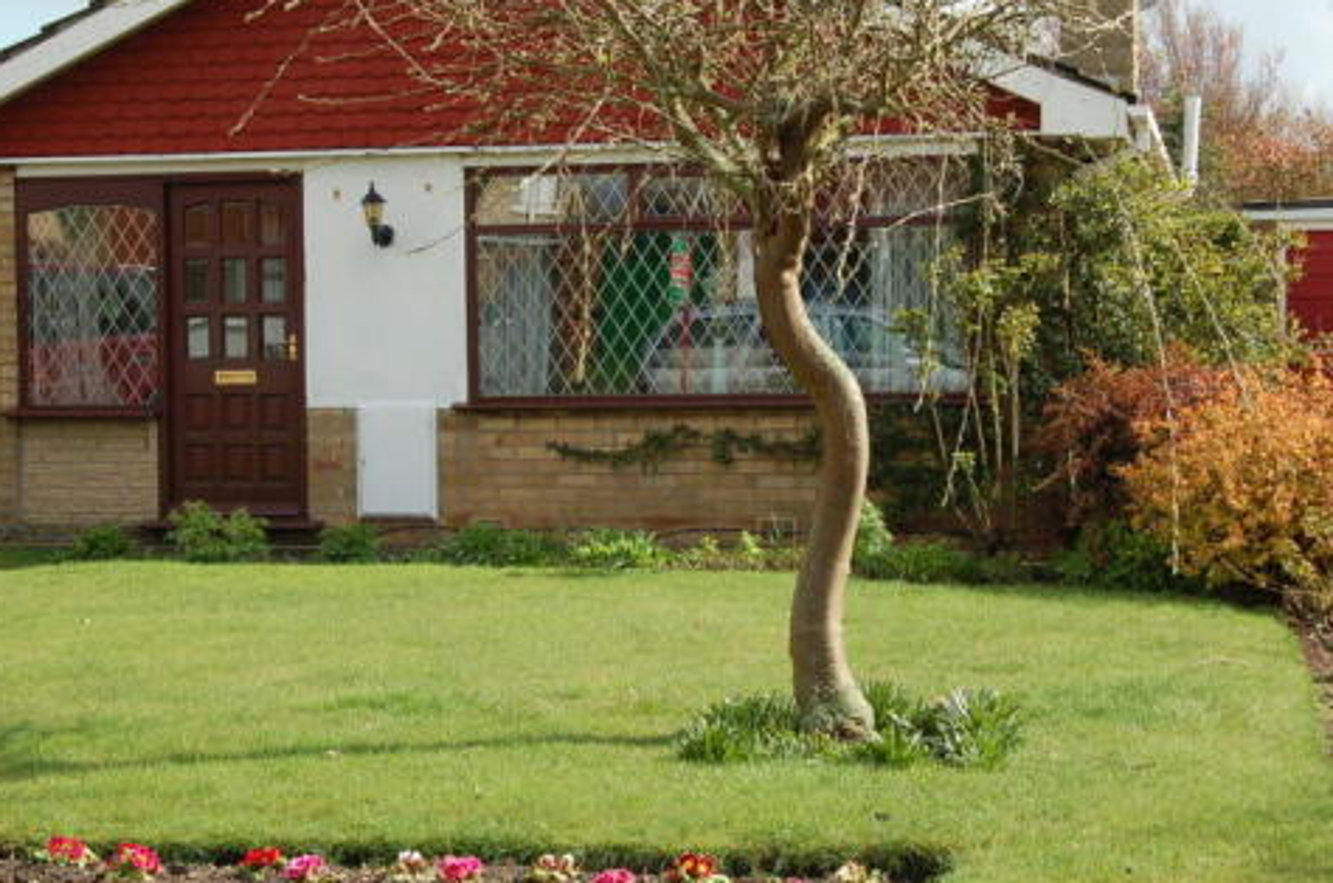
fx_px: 2686
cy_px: 353
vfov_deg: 18.6
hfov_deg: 27.9
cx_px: 681
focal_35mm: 73
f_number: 8
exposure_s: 1/250
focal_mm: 35
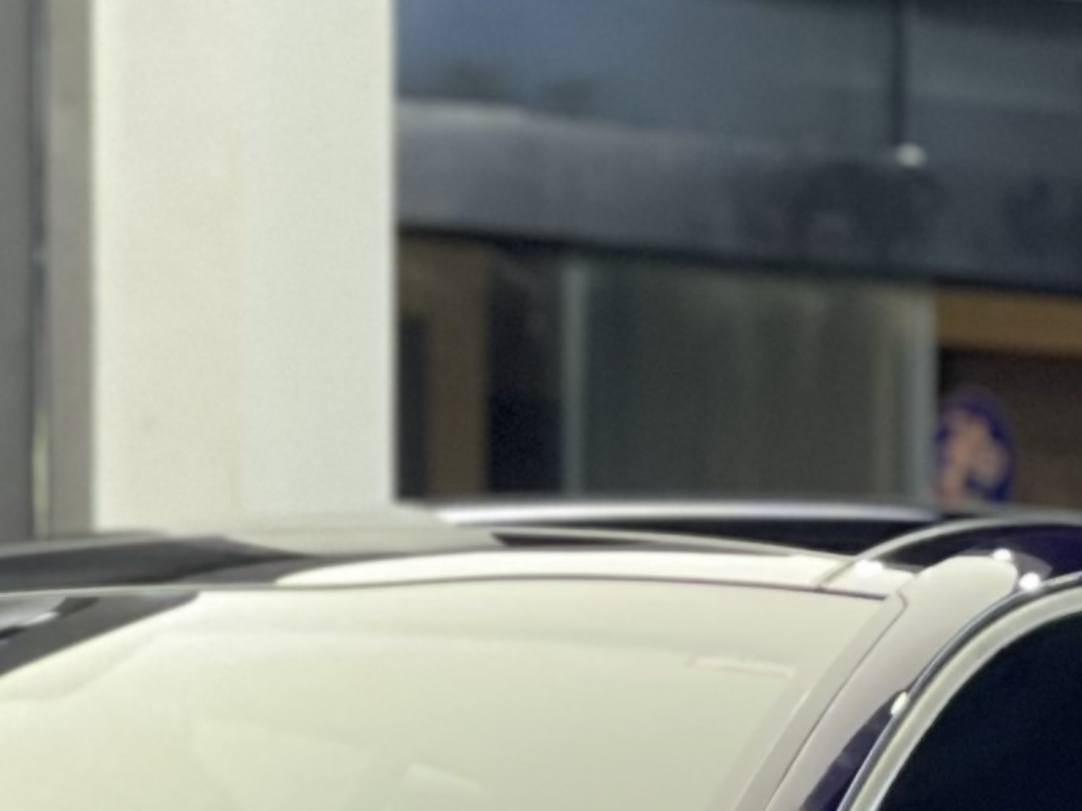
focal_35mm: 317
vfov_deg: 4.6
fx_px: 9907
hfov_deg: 6.2
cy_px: 1321
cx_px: -28
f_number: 2.2
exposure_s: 1/33
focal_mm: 7.5
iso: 160
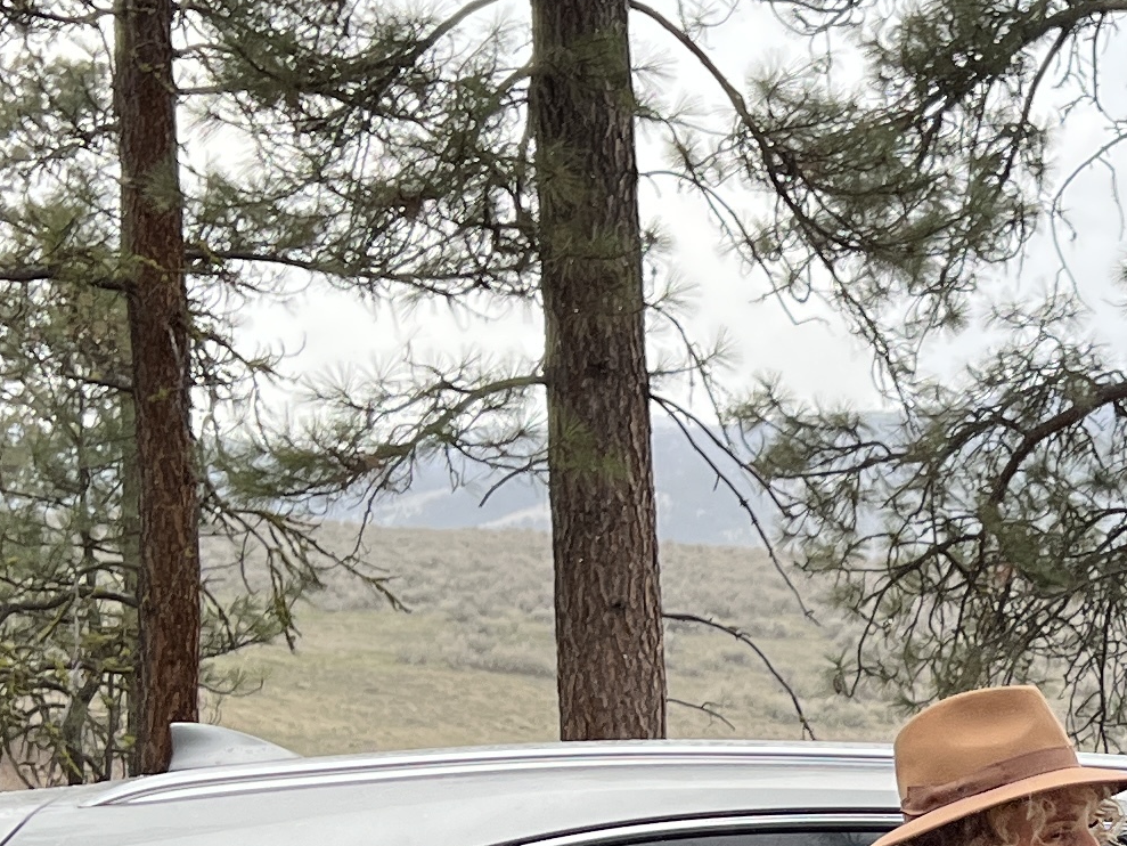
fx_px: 3451
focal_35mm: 106
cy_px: 890
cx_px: 1320
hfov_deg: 17.7
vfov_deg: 13.7
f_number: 1.5
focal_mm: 5.7
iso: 50
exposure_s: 1/431
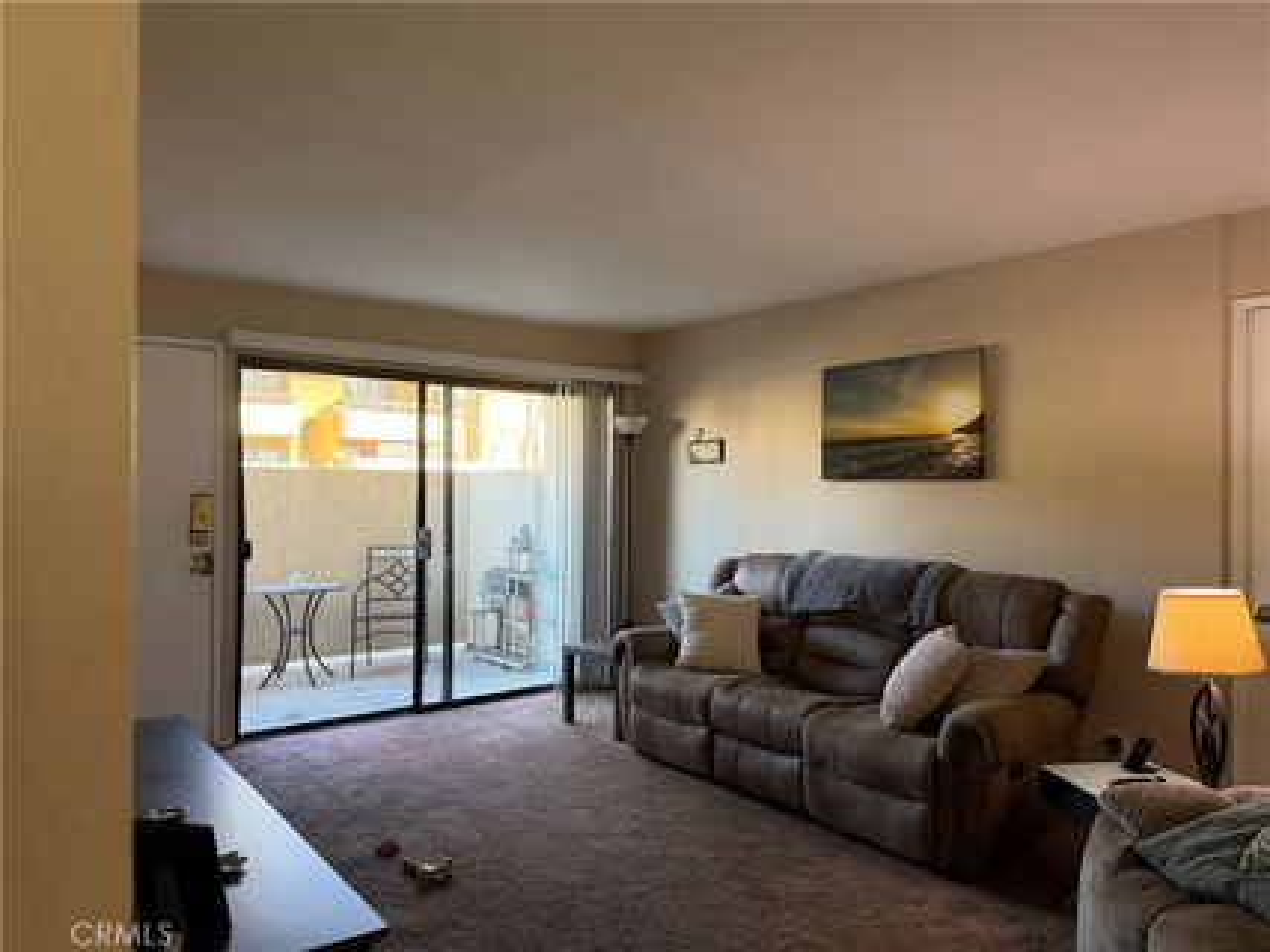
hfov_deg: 71.6
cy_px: 476
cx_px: 635
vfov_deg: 56.8
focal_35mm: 24
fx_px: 880
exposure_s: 1/120
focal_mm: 6.76
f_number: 1.78
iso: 320
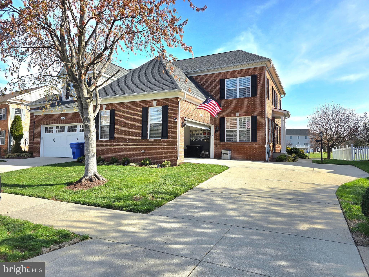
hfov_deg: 73.9
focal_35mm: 23
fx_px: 245
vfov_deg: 58.9
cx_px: 184
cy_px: 138
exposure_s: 1/667
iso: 12
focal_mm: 6.3
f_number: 1.7
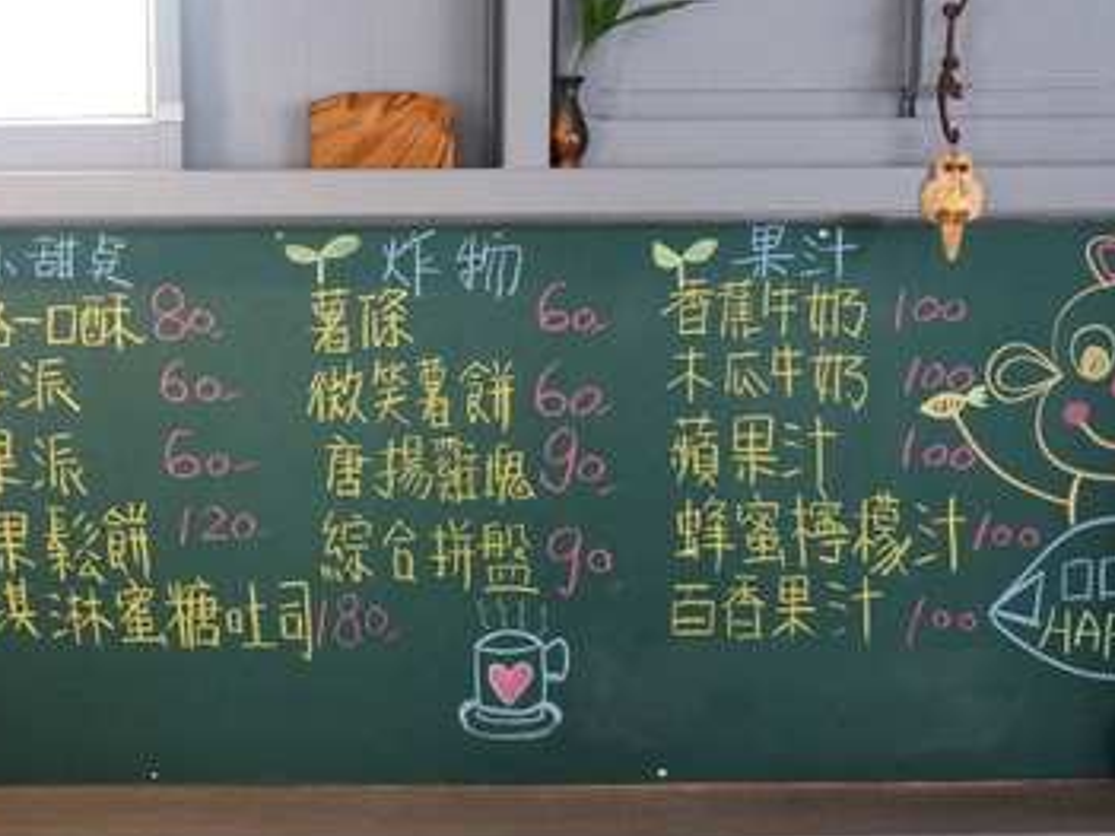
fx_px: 1352
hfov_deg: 43.7
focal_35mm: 42
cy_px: 513
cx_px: 311
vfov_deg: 34.2
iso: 2500
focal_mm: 16
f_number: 3.5
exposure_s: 1/160
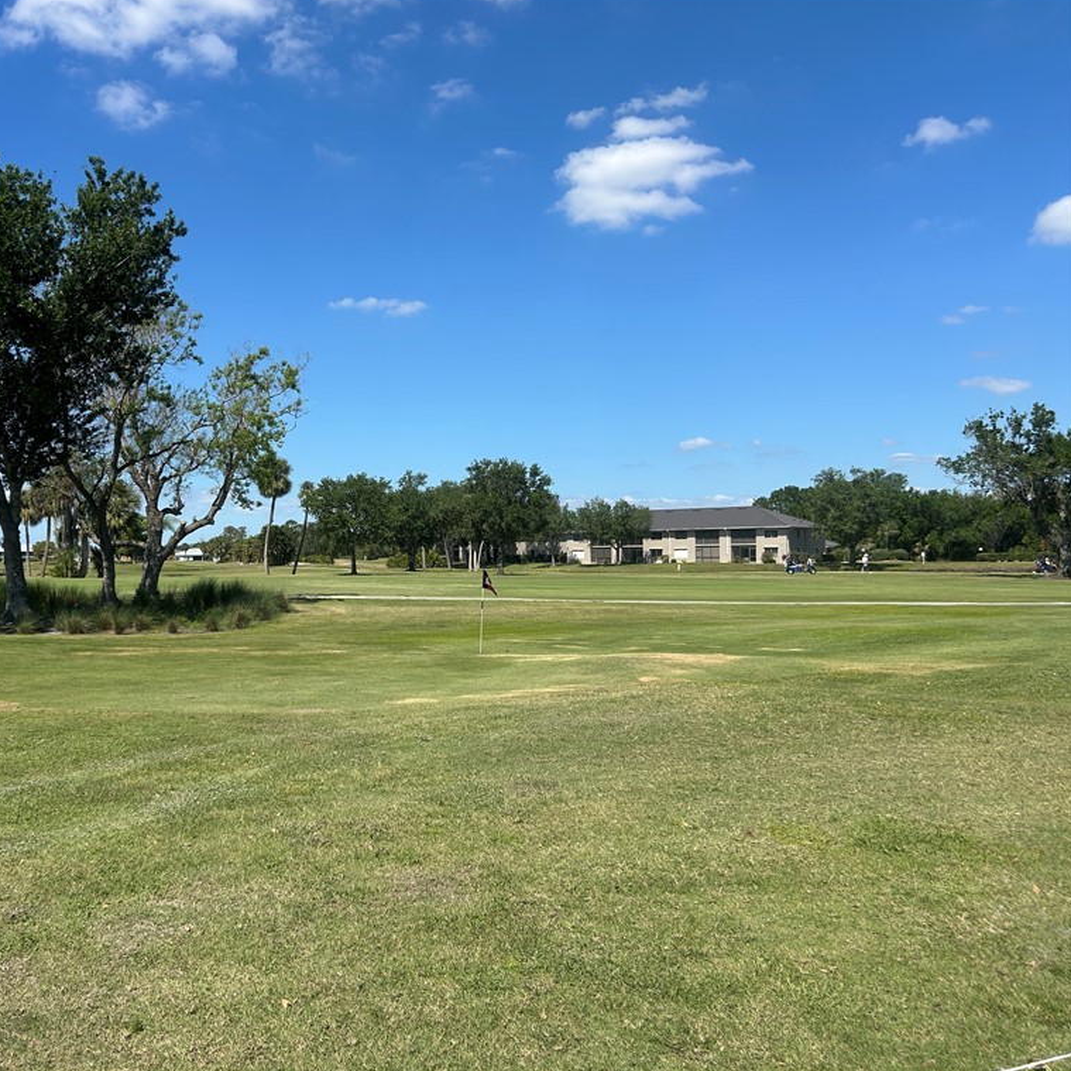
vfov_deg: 52.5
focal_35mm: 31
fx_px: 1085
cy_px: 532
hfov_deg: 51.5
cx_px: 356
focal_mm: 5.7
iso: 50
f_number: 1.5
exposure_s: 1/4444
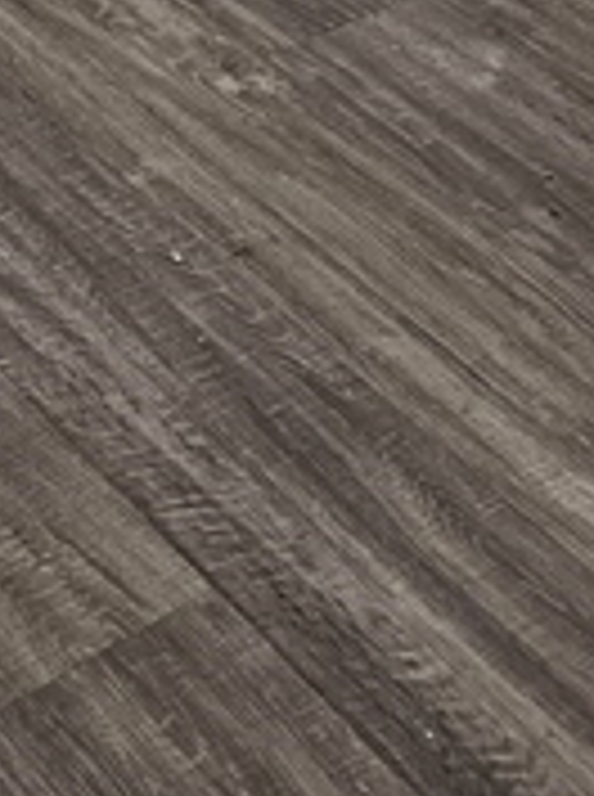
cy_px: -657
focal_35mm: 100
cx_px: 4
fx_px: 2296
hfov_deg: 14.5
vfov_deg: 16.4
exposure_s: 1/120
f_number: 1.7
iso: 200
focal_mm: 6.3
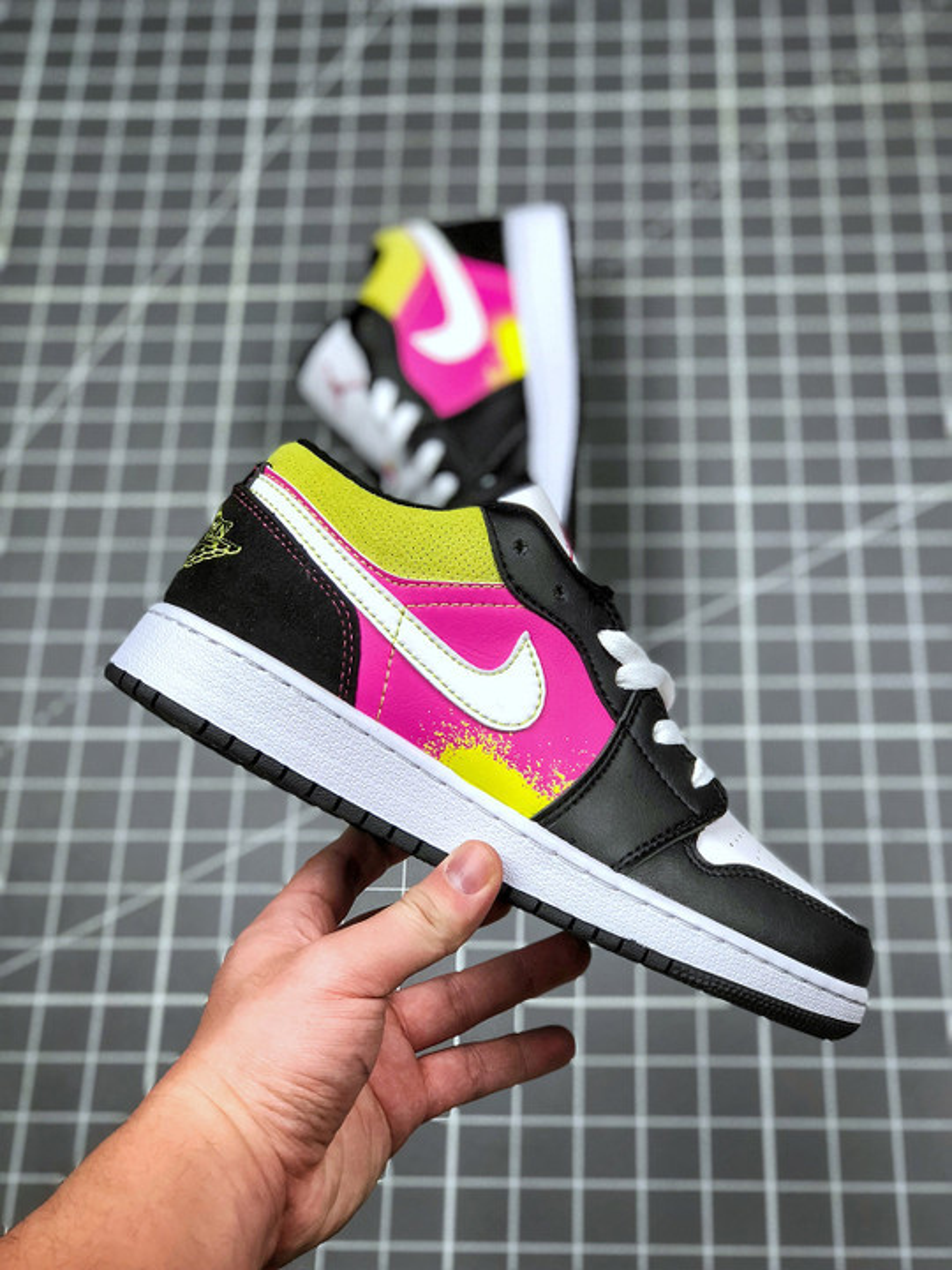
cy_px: 635
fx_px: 2090
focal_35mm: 57
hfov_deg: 25.7
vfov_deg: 33.8
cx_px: 476
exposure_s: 1/50
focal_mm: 6.6
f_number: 2.8
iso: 50
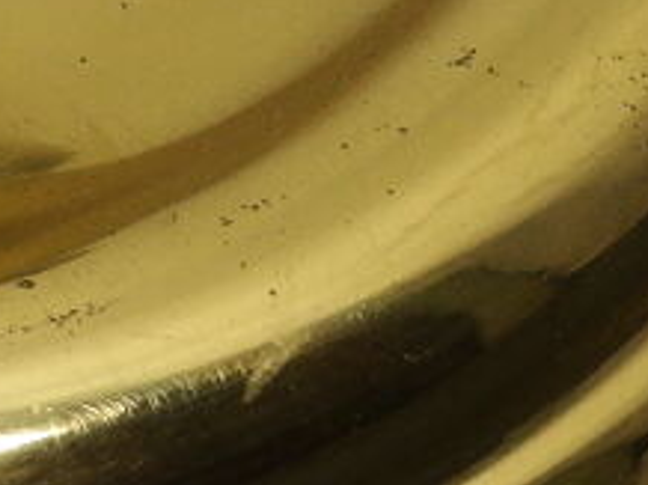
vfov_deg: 4.9
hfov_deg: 6.4
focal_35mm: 305
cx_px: -333
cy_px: 33
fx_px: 5703
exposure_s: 1/30
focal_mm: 26
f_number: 6.3
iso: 400
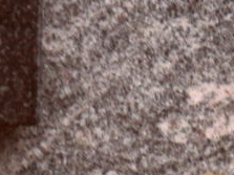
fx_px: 4662
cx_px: 439
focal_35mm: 690
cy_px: 367
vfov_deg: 2.1
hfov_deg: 2.9
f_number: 4.4
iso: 200
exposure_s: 1/60
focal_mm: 24.6
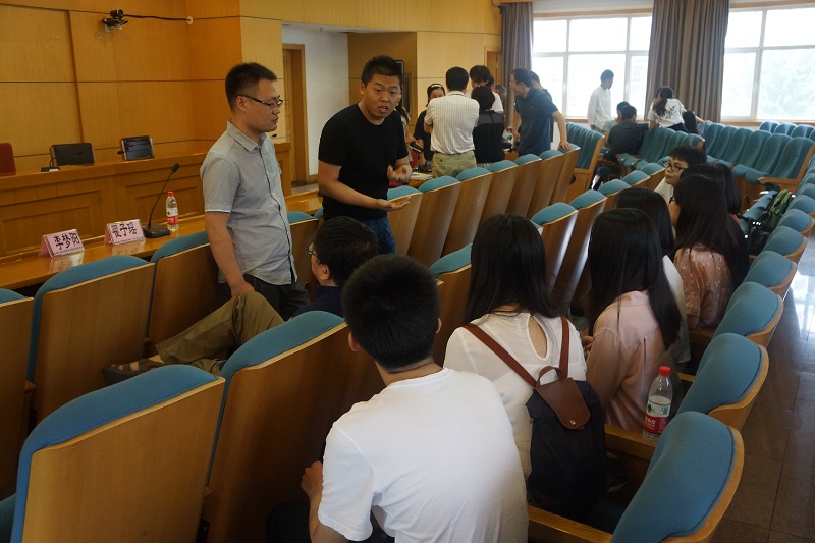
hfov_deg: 55.8
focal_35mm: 34
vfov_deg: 38.9
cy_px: 272
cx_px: 408
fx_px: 770
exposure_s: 1/60
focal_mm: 23
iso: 800
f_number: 4
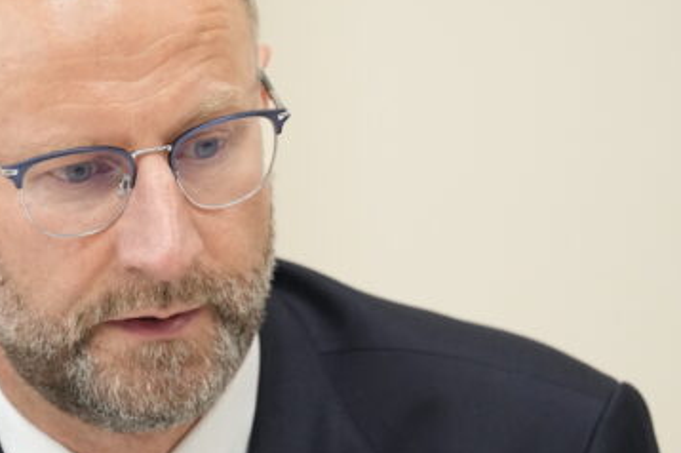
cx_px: 101
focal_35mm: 549
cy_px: 204
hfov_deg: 3.8
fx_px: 10376
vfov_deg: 2.5
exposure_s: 1/500
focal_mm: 188
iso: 2500
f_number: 2.8
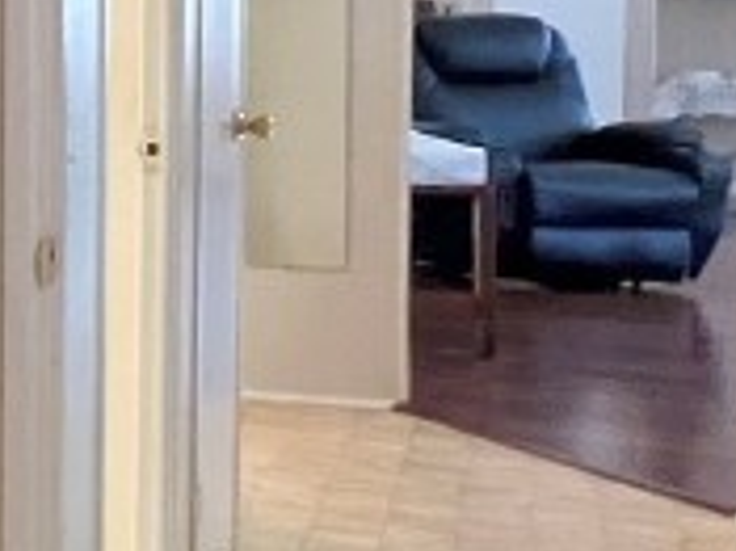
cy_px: 29
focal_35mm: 76
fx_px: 1615
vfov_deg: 18.9
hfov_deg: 15.5
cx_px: -976
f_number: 1.8
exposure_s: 1/60
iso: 500
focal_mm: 1.57
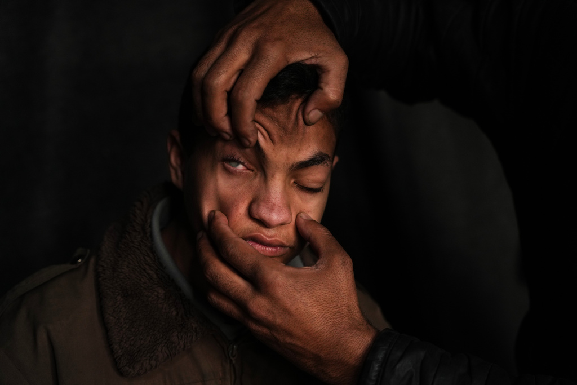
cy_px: 192
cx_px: 288
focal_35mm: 70
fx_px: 1122
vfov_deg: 19.5
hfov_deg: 28.8
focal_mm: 70
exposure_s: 1/200
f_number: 2.8
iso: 1600
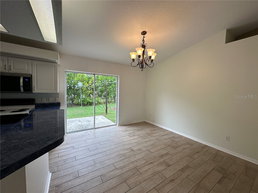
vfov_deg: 85.7
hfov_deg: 102.1
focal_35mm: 14
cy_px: 96
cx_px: 129
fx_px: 104
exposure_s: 1/120
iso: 40
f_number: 2.2
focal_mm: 2.22
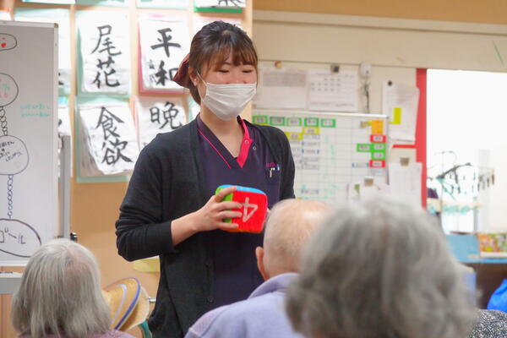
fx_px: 2394
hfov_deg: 12.1
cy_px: 169
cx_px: 254
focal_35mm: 170
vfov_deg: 8.1
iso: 800
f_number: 4
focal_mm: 62.39
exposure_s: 1/125
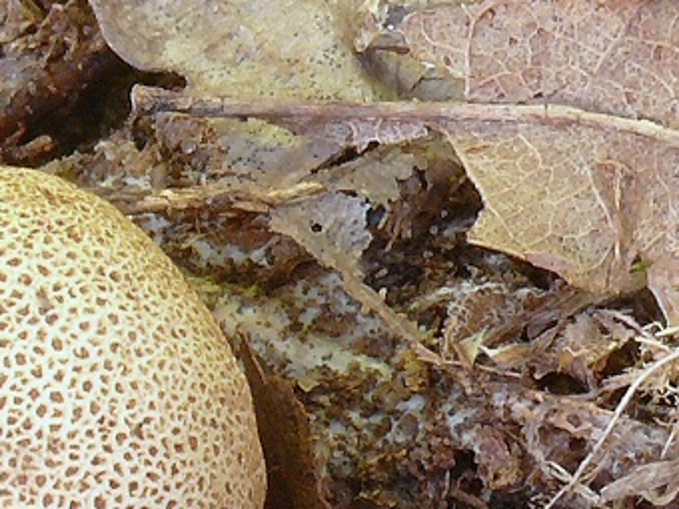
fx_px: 2785
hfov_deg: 13.8
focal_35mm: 142
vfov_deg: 10.4
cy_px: 480
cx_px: 100
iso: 100
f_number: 11
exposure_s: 2
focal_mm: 14.6
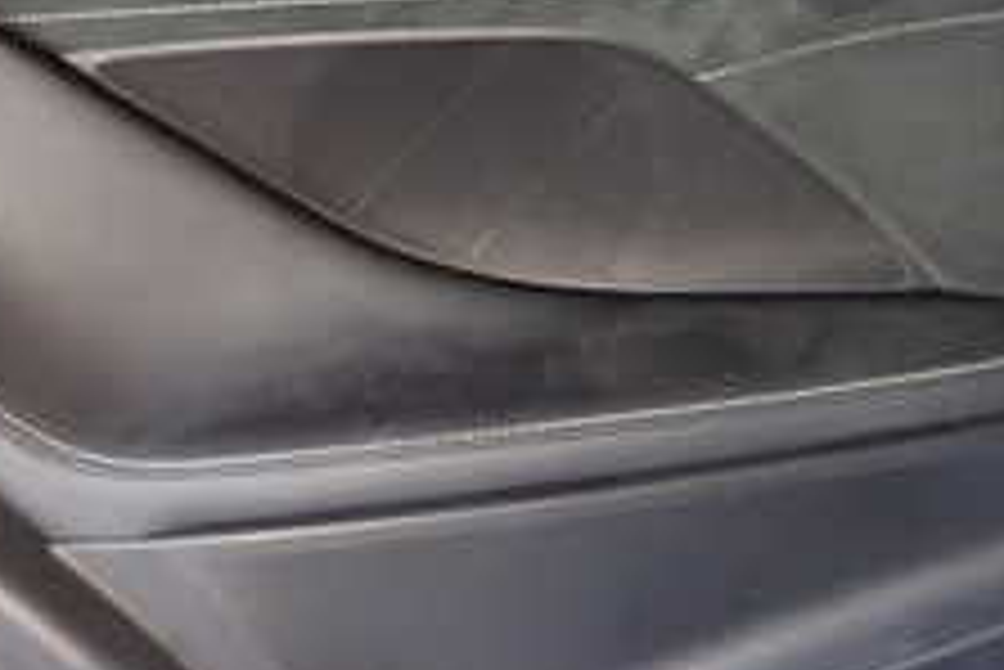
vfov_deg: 19.5
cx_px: 563
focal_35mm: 70
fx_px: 1953
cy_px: 270
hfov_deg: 28.8
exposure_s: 1/30
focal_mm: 4.5
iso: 640
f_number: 2
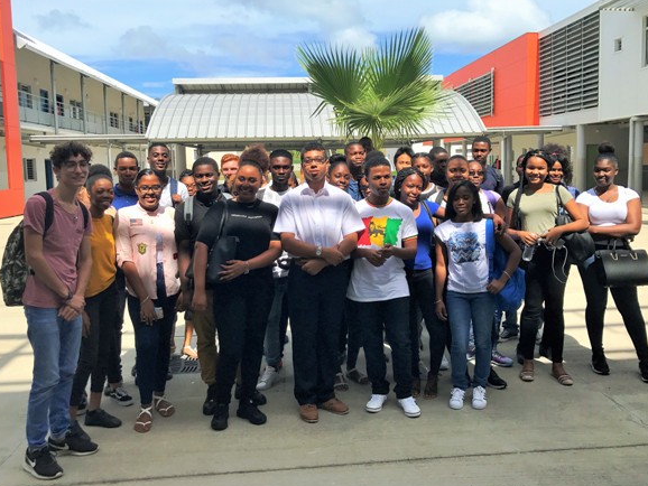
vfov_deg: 45.4
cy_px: 223
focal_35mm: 31
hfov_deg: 58.3
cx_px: 333
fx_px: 581
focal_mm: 3.99
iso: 20
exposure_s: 1/2457
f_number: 1.8
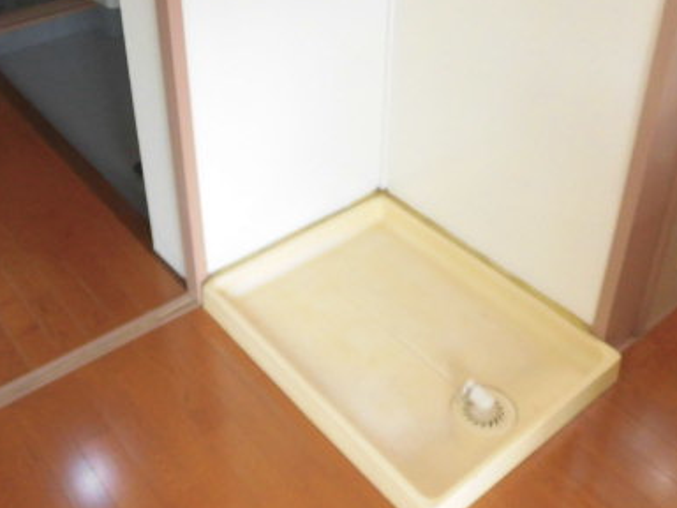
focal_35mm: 40
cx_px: 294
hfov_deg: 46.7
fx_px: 782
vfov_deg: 34.8
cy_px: 102
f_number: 3.1
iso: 200
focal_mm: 4.3
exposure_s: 1/50
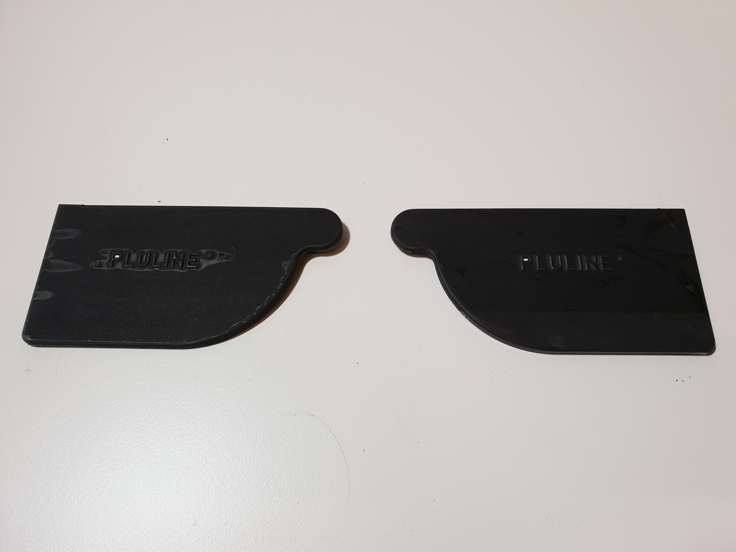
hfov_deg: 67.3
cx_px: 368
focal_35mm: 26
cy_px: 276
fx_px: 553
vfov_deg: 53.1
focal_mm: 4.3
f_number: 2.4
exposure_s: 1/50
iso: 100
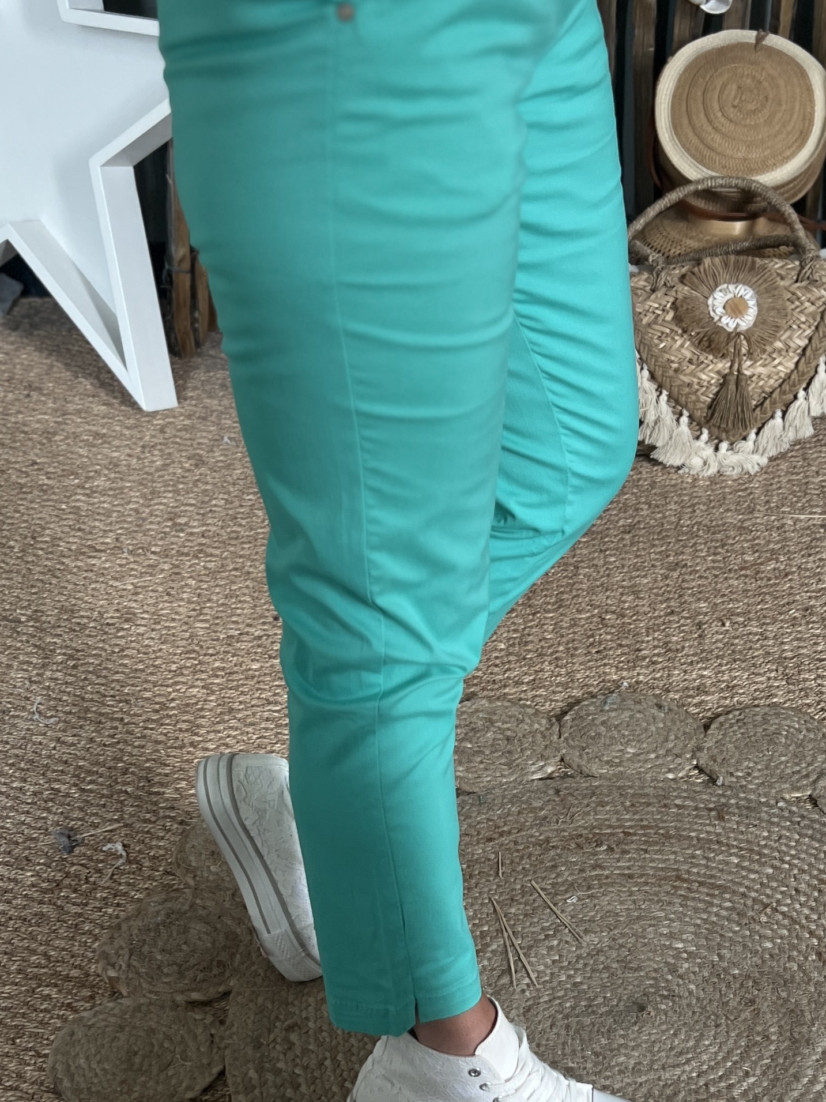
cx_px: 414
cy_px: 658
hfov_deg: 44.2
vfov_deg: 56.4
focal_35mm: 32
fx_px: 1018
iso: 100
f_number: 1.5
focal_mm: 5.7
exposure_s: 1/121
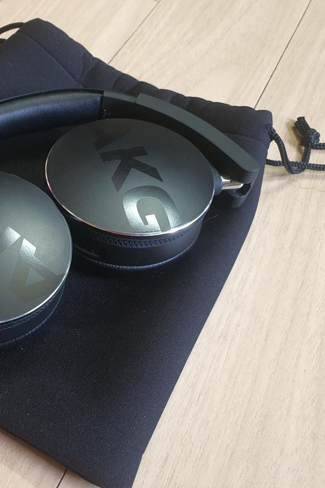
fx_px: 501
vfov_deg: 51.9
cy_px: 246
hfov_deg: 33.3
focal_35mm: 37
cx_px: 9
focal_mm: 4.3
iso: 250
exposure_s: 1/40
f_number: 2.4
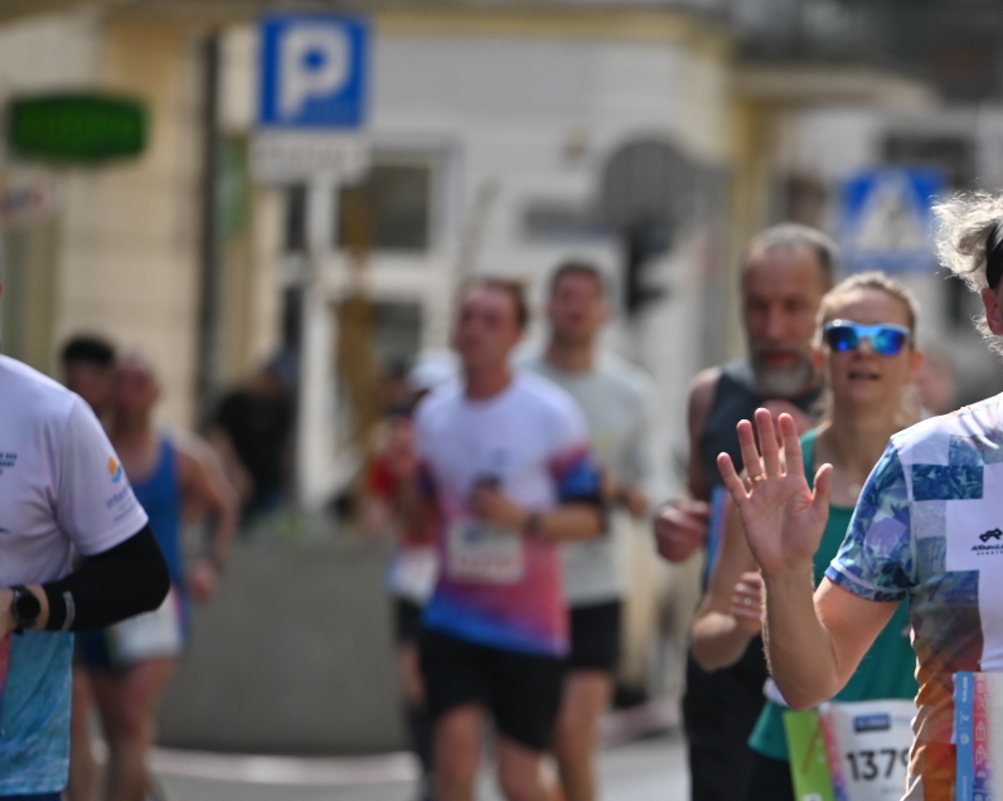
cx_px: 944
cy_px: 644
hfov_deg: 5.6
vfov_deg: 4.5
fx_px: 10207
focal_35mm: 344
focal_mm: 180
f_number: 2.8
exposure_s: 1/1250
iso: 125
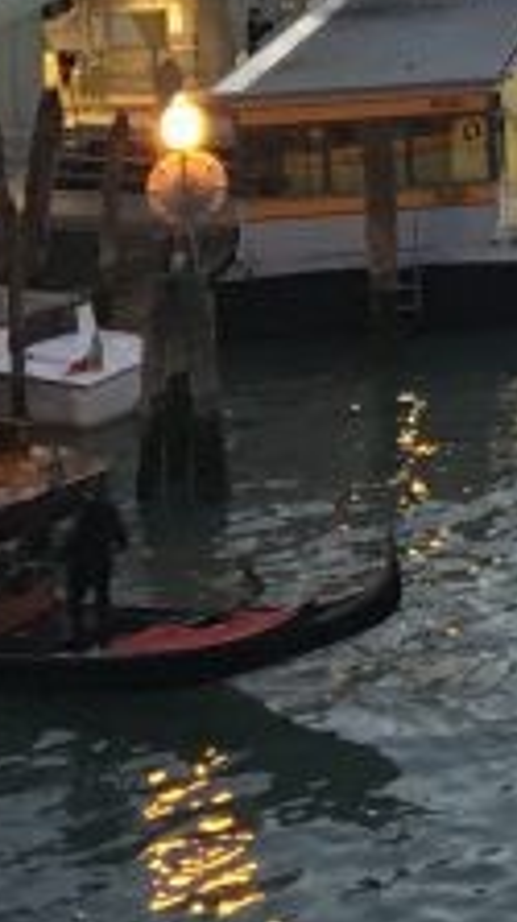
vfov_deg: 18.7
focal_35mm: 109
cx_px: 1390
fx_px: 2664
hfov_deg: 9.4
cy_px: -157
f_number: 2.2
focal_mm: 4.15
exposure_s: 1/33
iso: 250
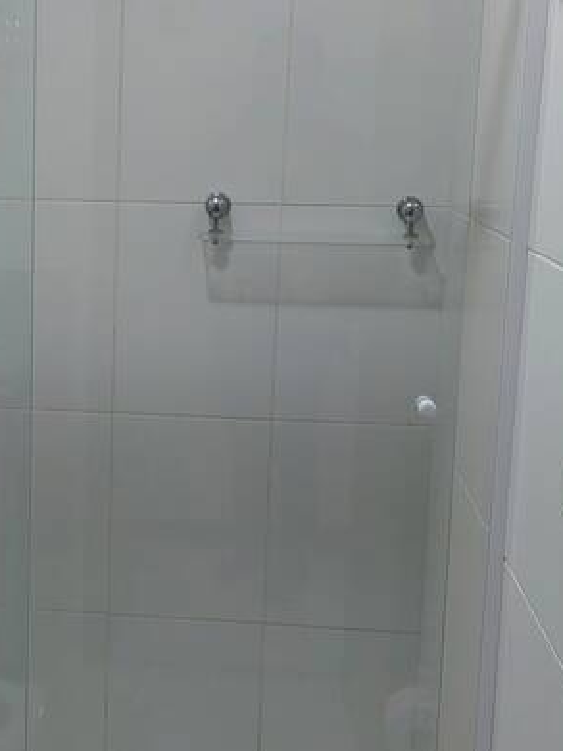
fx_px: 1497
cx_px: 46
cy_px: 388
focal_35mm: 69
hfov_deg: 20.8
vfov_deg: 28.2
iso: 200
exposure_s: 1/60
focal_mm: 5.23
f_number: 1.8
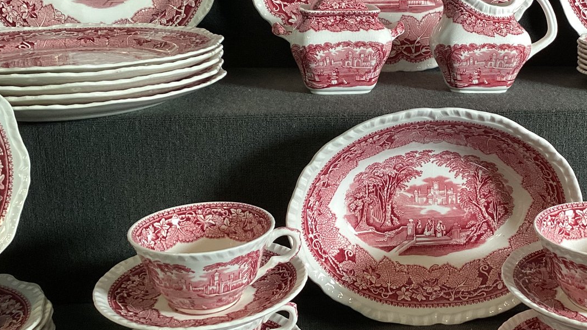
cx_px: 394
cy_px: 121
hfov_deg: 42.3
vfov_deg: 24.8
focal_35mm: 48
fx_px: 747
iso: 80
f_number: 2.4
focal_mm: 3.3
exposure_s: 1/60
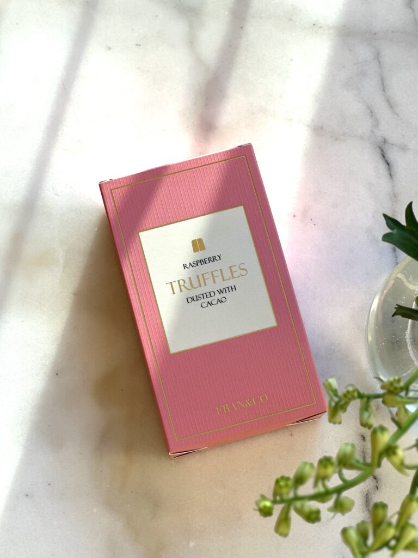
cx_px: 209
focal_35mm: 77
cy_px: 279
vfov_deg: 25.3
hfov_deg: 19.1
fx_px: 1240
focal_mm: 9
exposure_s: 1/100
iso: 32
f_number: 2.8
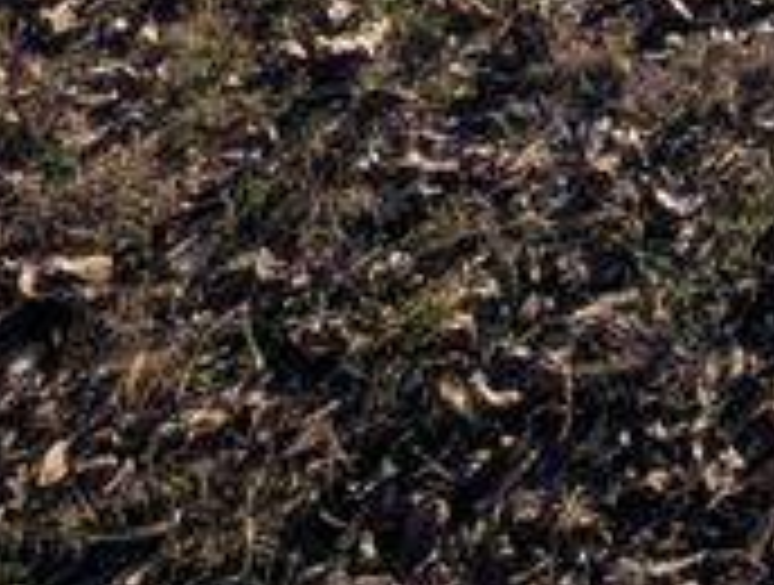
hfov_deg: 17.7
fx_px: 1592
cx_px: 1598
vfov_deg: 13.3
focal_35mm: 71
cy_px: -922
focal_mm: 2.02
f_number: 1.7
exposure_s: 1/11765
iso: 58
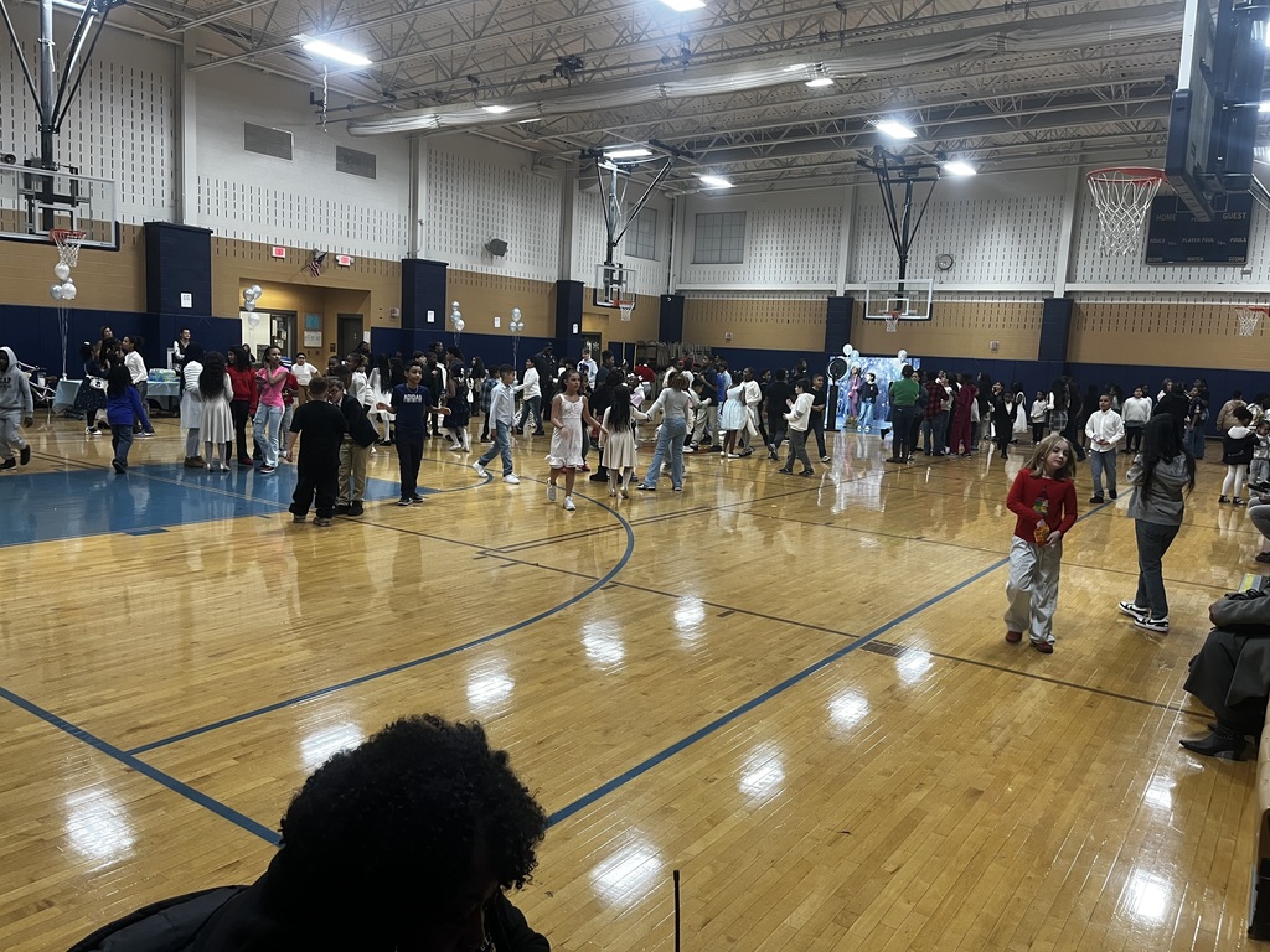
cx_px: 635
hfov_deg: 67.3
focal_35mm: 26
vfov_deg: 53.1
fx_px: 954
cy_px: 476
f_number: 1.6
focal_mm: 5.1
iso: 125
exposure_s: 1/60
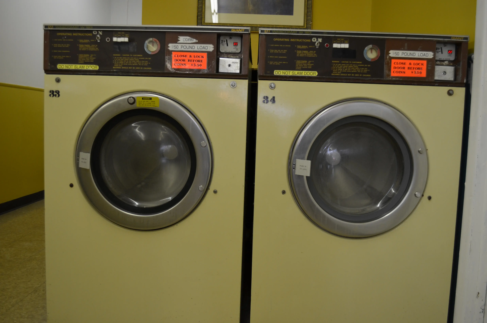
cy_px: 162
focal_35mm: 33
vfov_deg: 39.8
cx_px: 244
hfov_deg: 57.3
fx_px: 445
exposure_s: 1/60
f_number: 4
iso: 500
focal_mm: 22
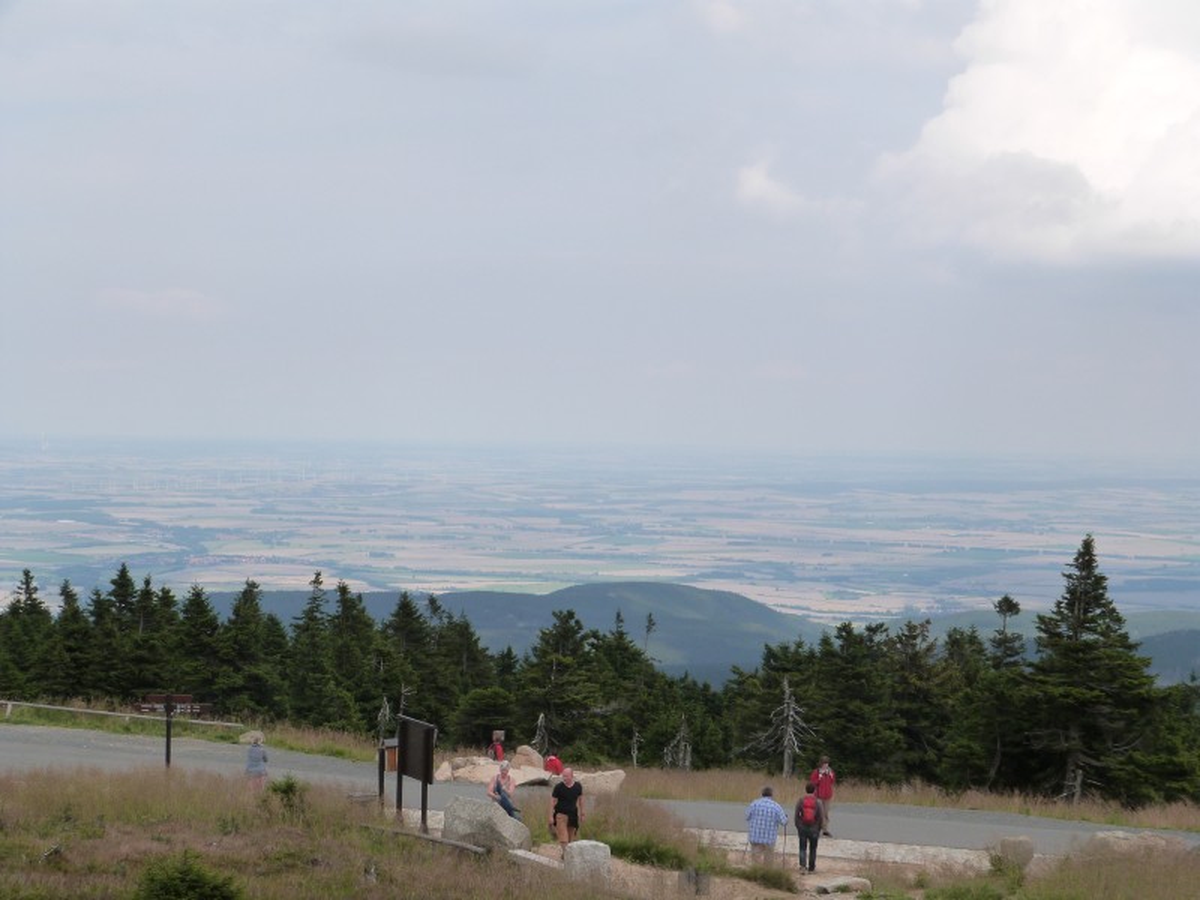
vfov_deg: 22.3
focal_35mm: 66
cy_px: 450
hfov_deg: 29.4
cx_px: 600
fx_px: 2288
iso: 160
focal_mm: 11.8
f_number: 5.6
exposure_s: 1/400
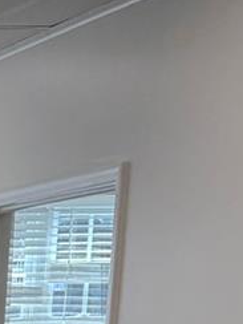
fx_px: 1413
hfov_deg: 8.6
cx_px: -421
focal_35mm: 151
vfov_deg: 11.4
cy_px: 718
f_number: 1.78
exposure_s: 1/248
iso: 100
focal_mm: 6.76
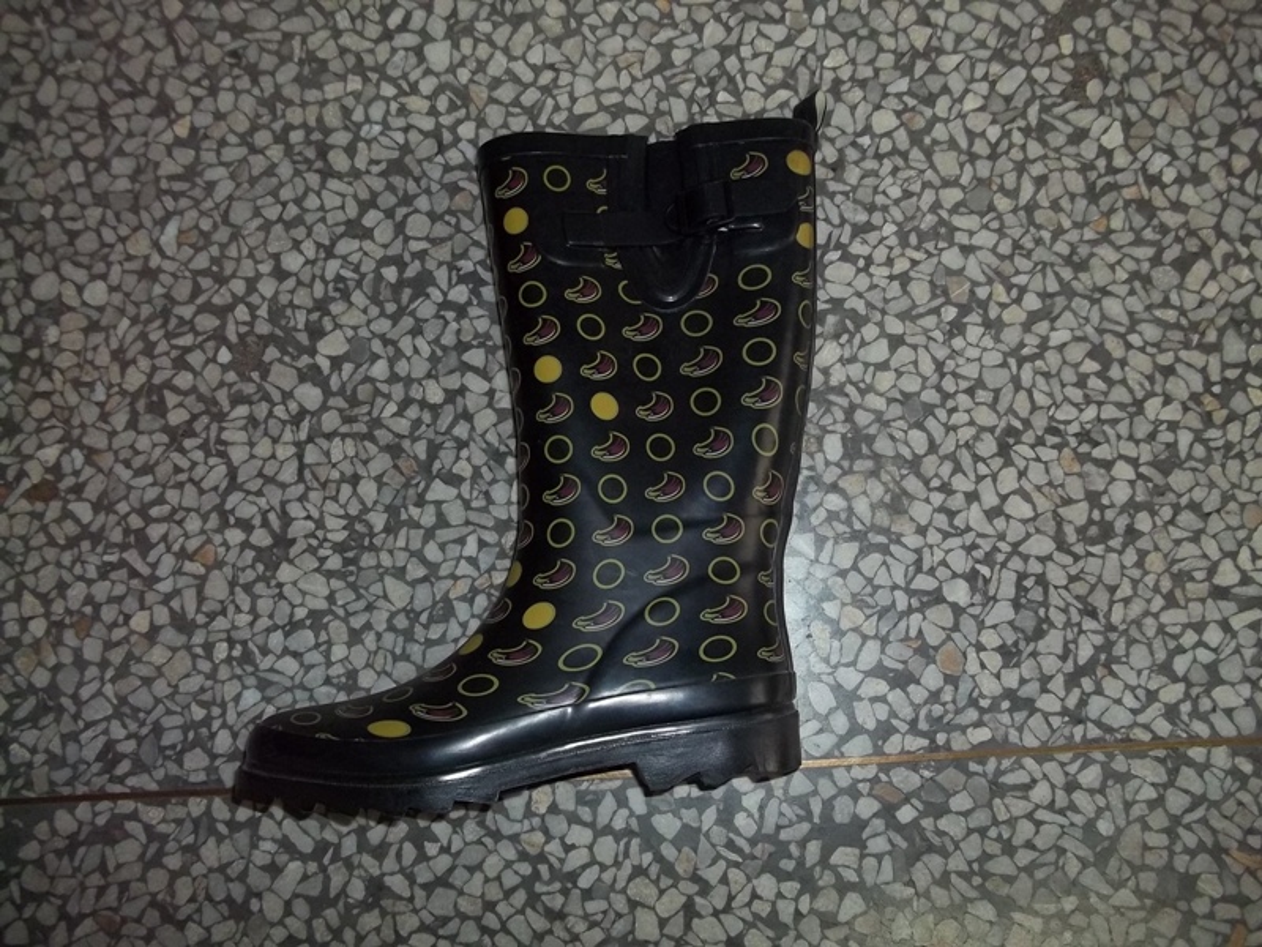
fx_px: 1167
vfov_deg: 44.2
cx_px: 631
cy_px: 474
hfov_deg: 56.8
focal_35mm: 32
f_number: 2.9
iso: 160
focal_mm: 5.7
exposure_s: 1/30
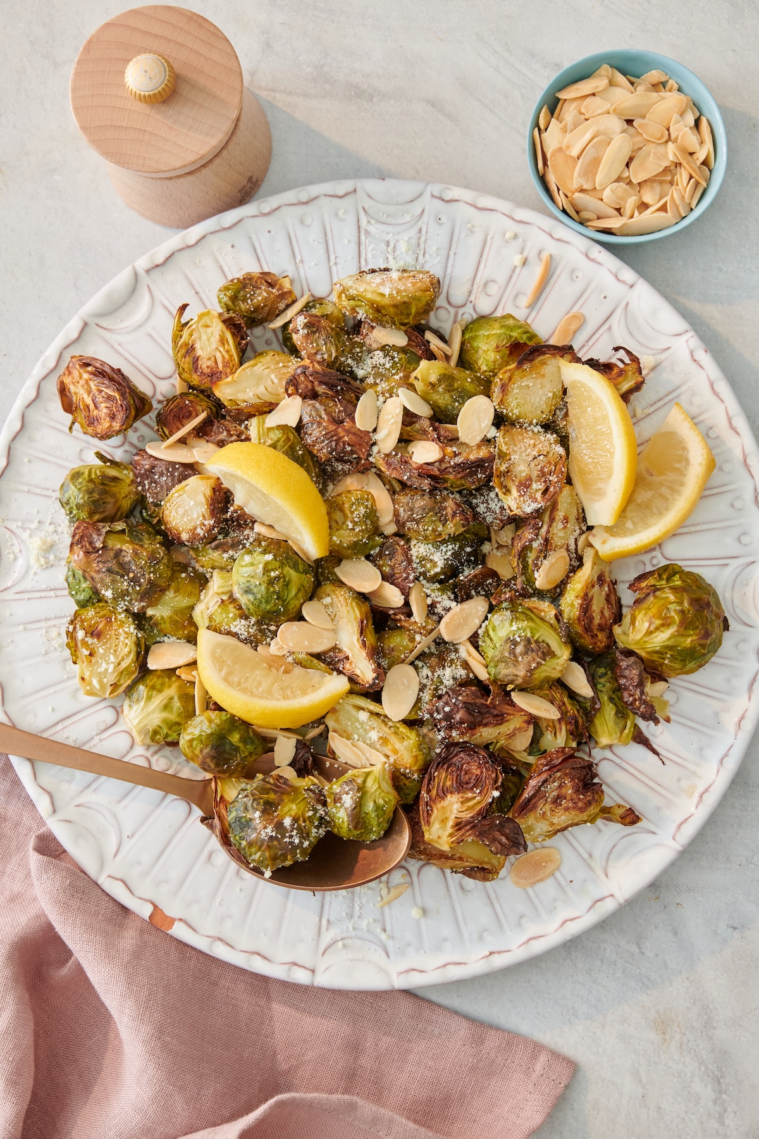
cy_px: 570
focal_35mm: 70
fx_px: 2214
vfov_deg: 28.8
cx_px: 380
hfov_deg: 19.5
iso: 800
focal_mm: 70
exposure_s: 1/200
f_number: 13
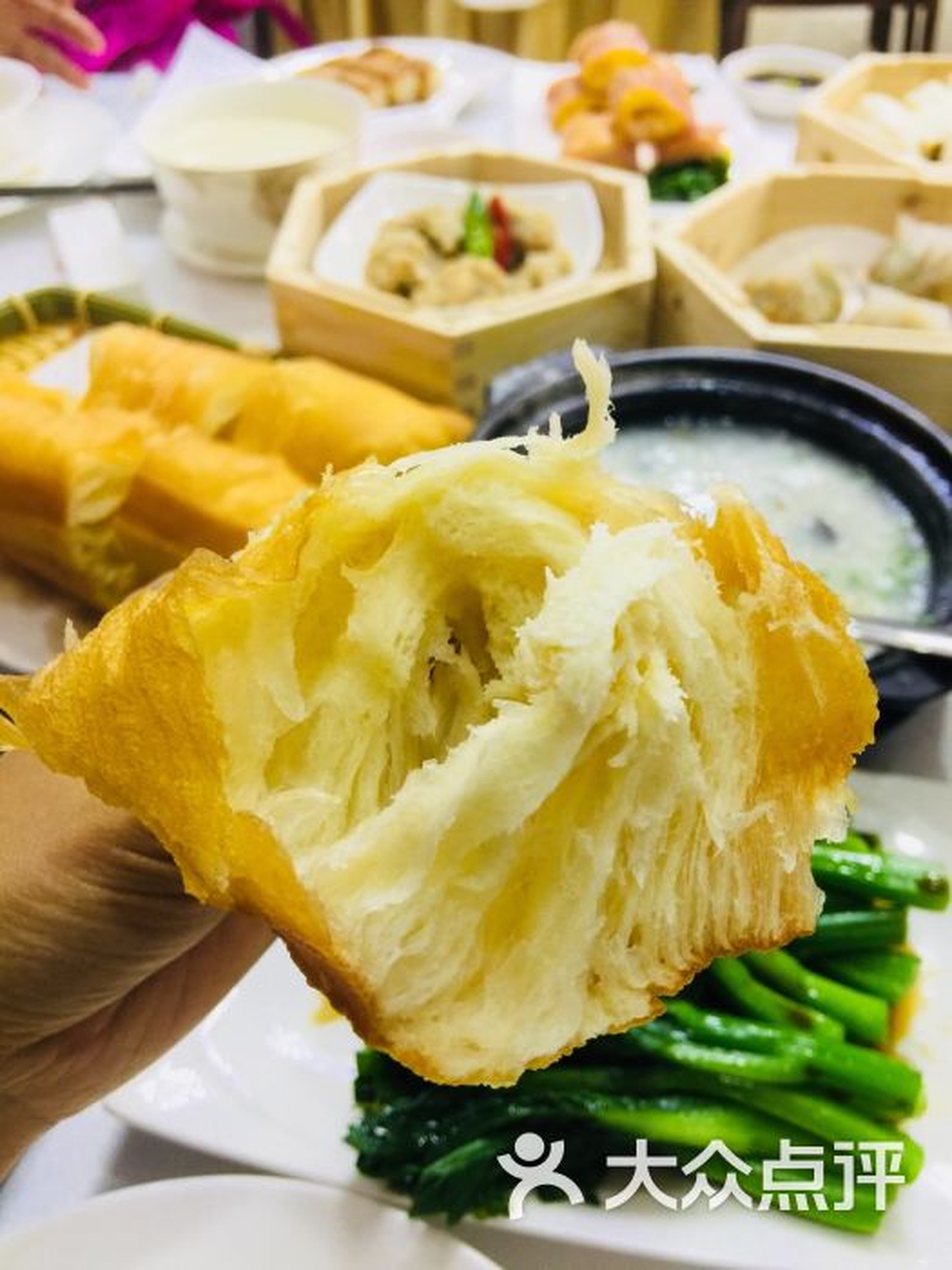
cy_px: 635
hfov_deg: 48.2
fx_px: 1063
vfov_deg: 61.7
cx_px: 476
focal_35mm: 29
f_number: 2.2
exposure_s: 1/33
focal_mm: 4.15
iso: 50
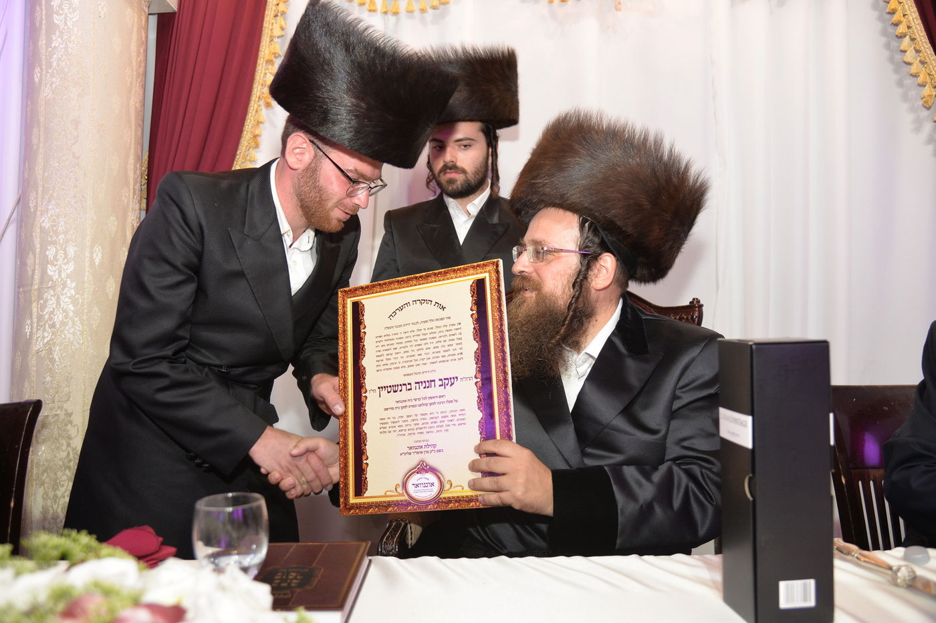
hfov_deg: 61.9
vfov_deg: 43.6
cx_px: 468
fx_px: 780
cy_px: 312
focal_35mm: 30
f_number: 4
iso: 1000
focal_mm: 30
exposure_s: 1/125
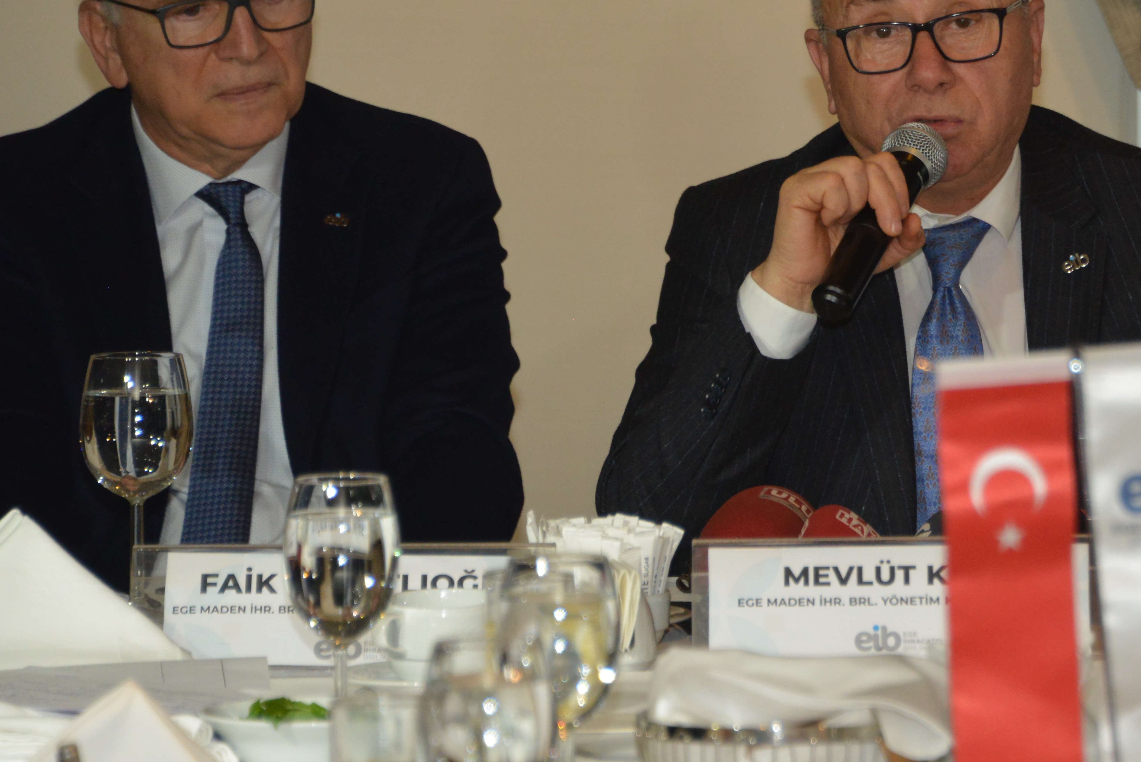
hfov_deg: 5.7
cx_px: 942
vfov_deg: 3.8
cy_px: 217
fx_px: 11444
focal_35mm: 361
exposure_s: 1/160
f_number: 5.6
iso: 2000
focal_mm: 190
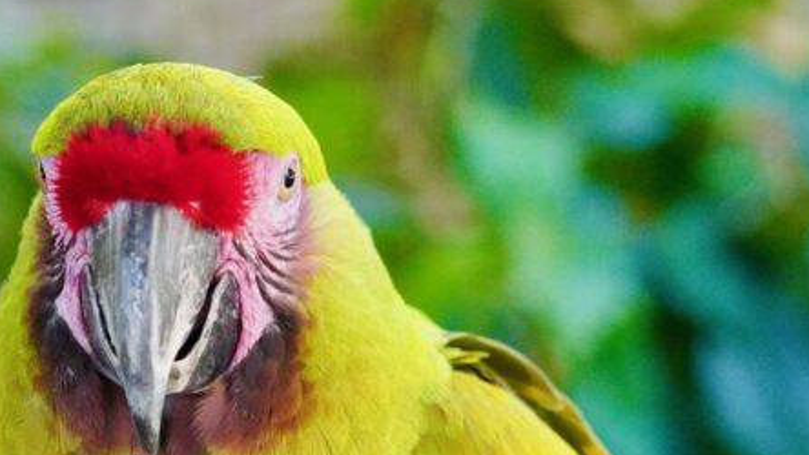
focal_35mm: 290
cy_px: 452
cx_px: 71
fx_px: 6222
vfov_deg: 4.2
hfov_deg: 7.4
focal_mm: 120
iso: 8000
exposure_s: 1/160
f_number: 6.3
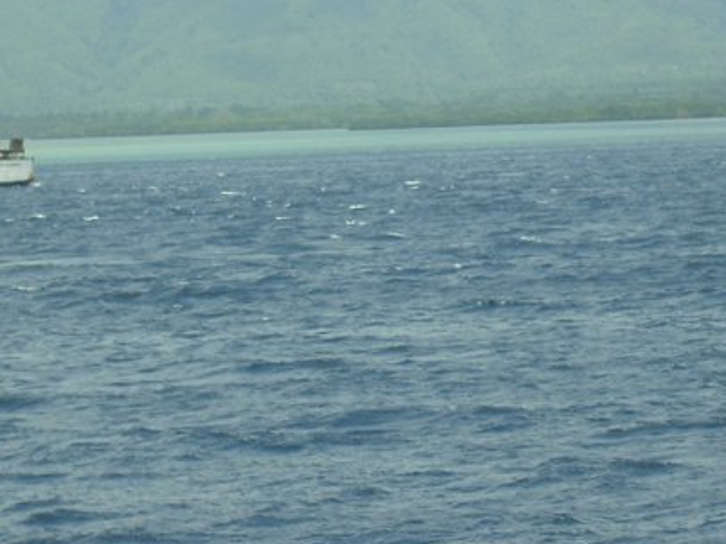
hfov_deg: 8.8
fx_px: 4698
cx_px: 458
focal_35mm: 224
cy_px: 38
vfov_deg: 6.6
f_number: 5.2
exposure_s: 1/800
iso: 100
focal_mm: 18.6
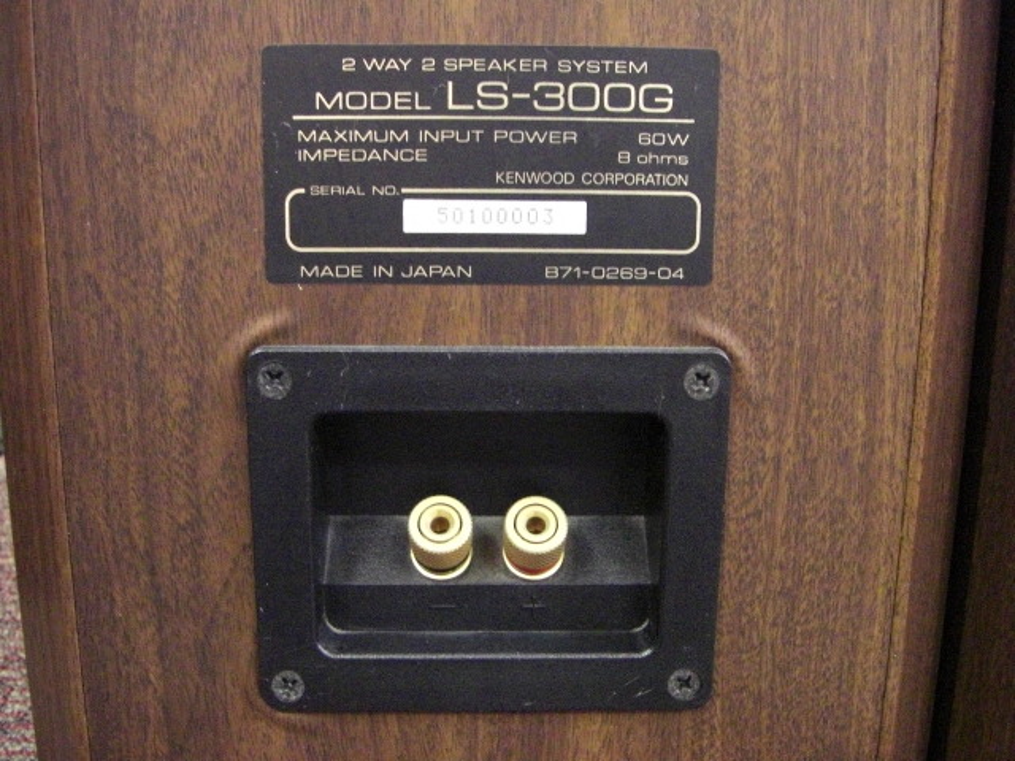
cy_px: 380
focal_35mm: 38
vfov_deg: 37.7
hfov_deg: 49.0
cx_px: 508
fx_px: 1114
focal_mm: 6.3
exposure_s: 1/15
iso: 800
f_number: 3.4
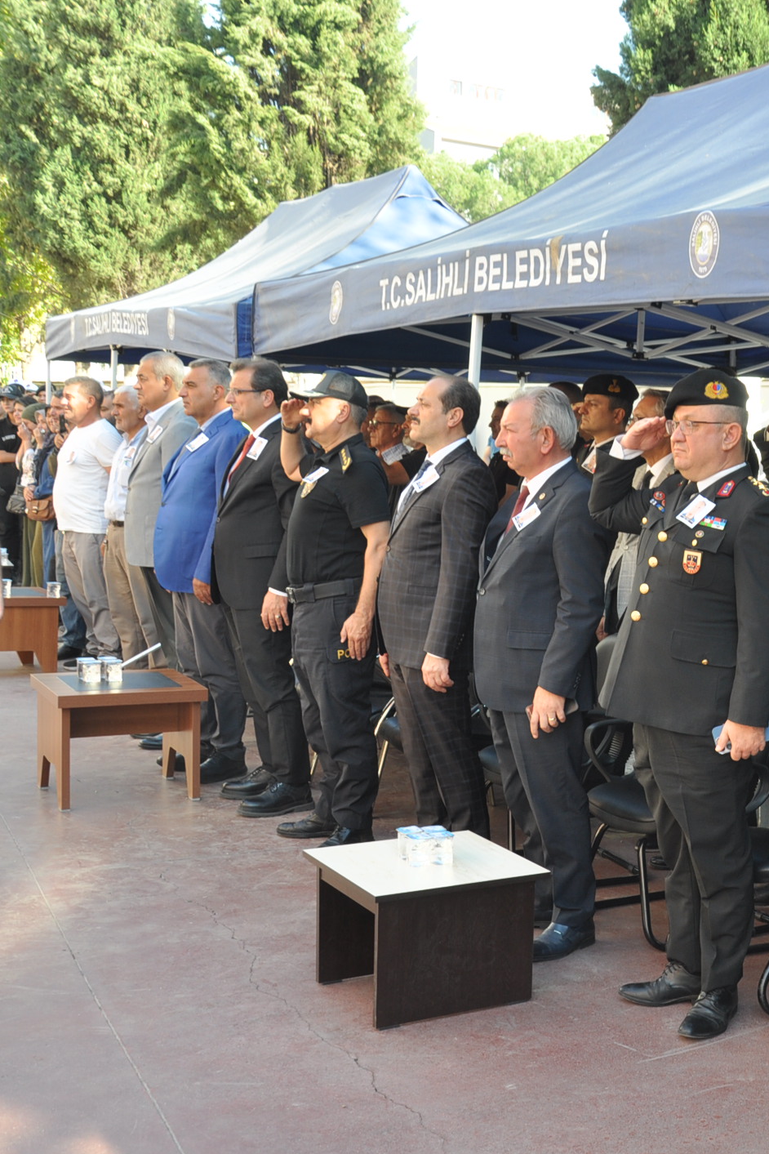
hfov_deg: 25.1
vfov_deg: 39.6
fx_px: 1602
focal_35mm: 50
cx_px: 849
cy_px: 573
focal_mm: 22
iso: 200
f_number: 8
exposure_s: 1/60
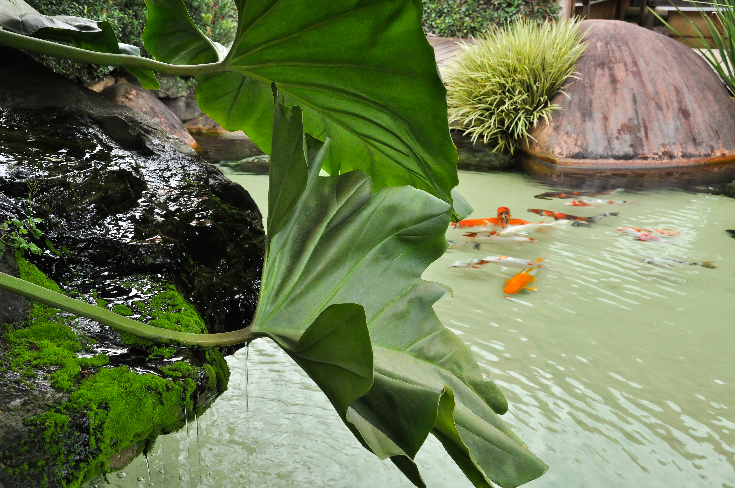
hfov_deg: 43.7
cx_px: 368
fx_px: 918
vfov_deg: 29.8
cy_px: 244
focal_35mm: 45
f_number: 10
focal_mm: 30
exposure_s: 1/60
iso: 640
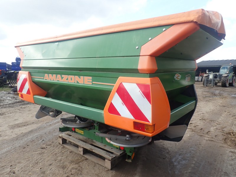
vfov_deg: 54.9
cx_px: 118
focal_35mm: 25
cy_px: 88
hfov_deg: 69.4
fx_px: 170
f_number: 2.8
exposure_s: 1/400
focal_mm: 4.5
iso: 100
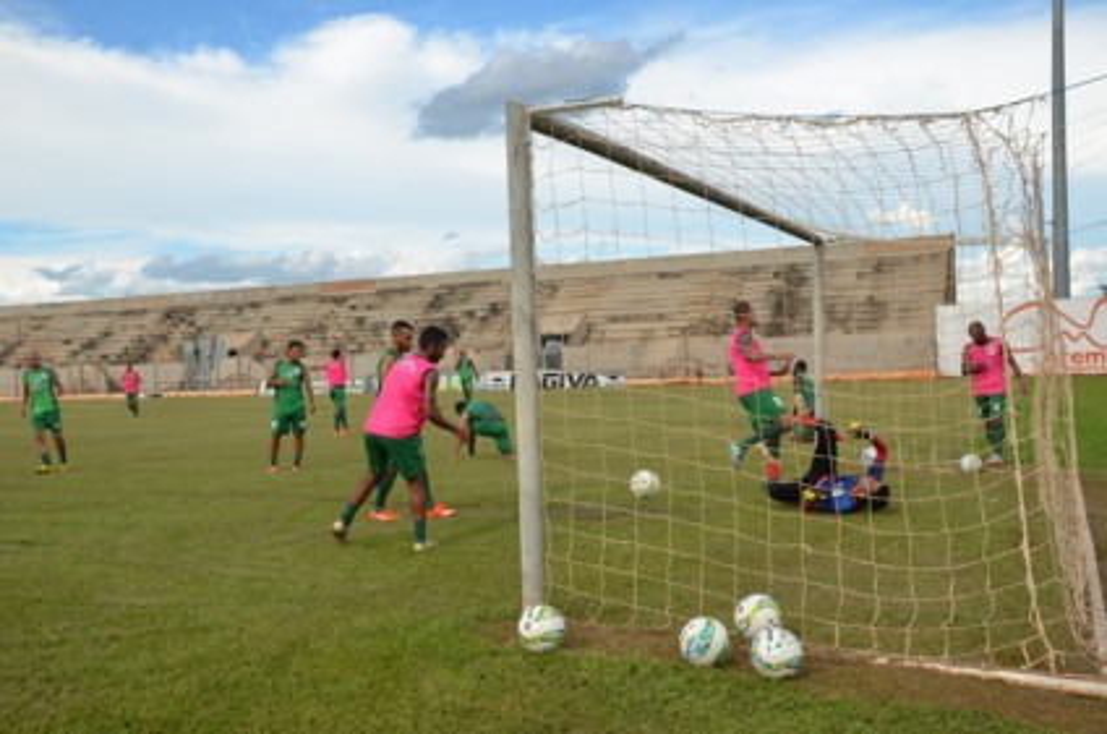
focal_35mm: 36
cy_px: 367
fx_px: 1105
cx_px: 554
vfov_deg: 36.7
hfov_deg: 53.2
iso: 100
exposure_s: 1/250
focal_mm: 24
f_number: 8
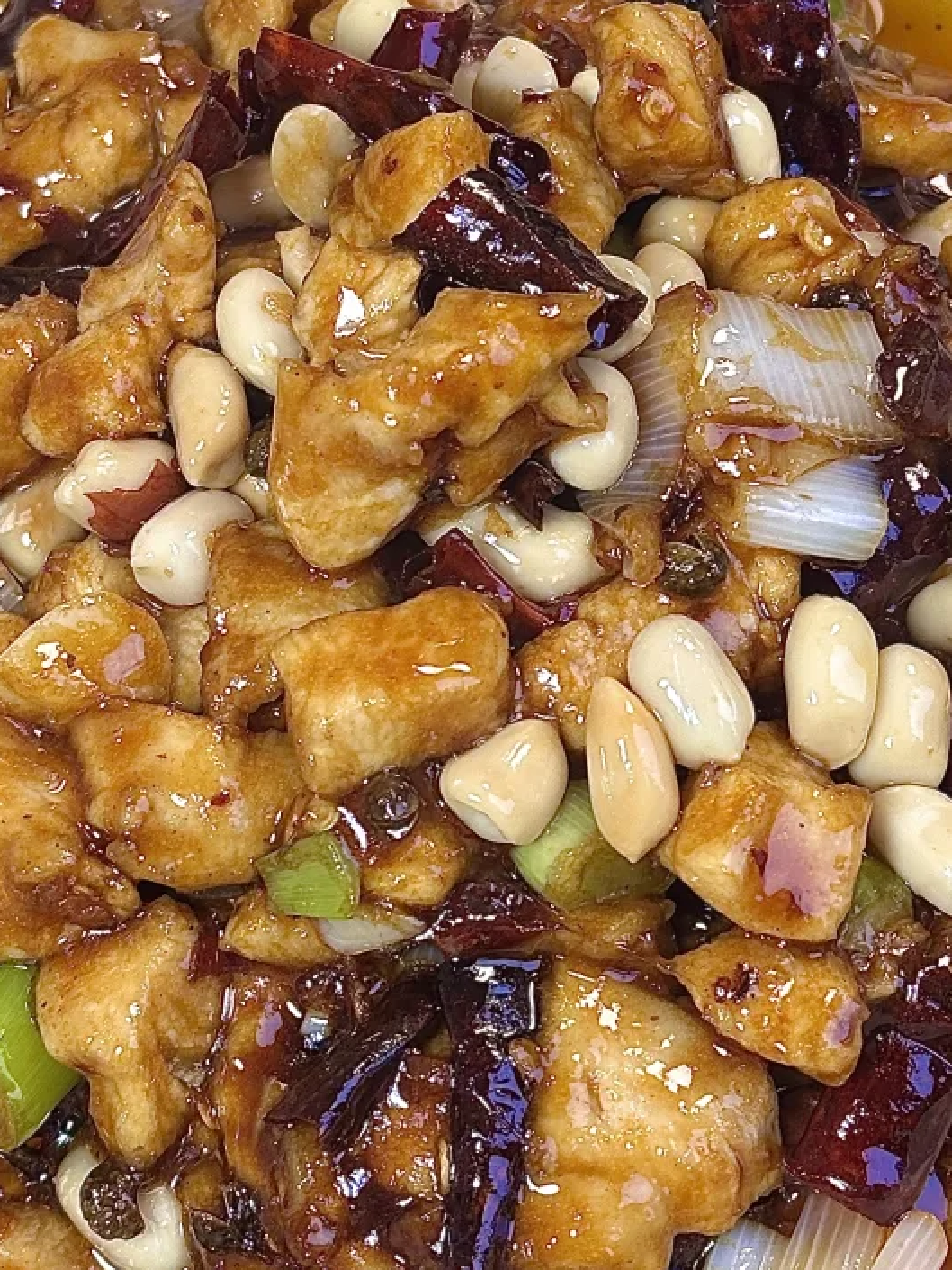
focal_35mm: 98
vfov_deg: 20.0
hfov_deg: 15.1
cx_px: 551
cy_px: 488
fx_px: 3592
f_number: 1.78
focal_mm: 6.86
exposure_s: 1/843
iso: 64
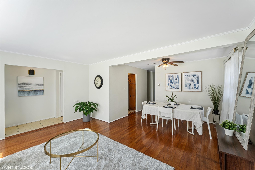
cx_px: 128
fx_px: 99
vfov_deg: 81.2
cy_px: 85
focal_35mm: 14
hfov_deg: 104.3
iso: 100
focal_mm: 14
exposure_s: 1/5
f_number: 11
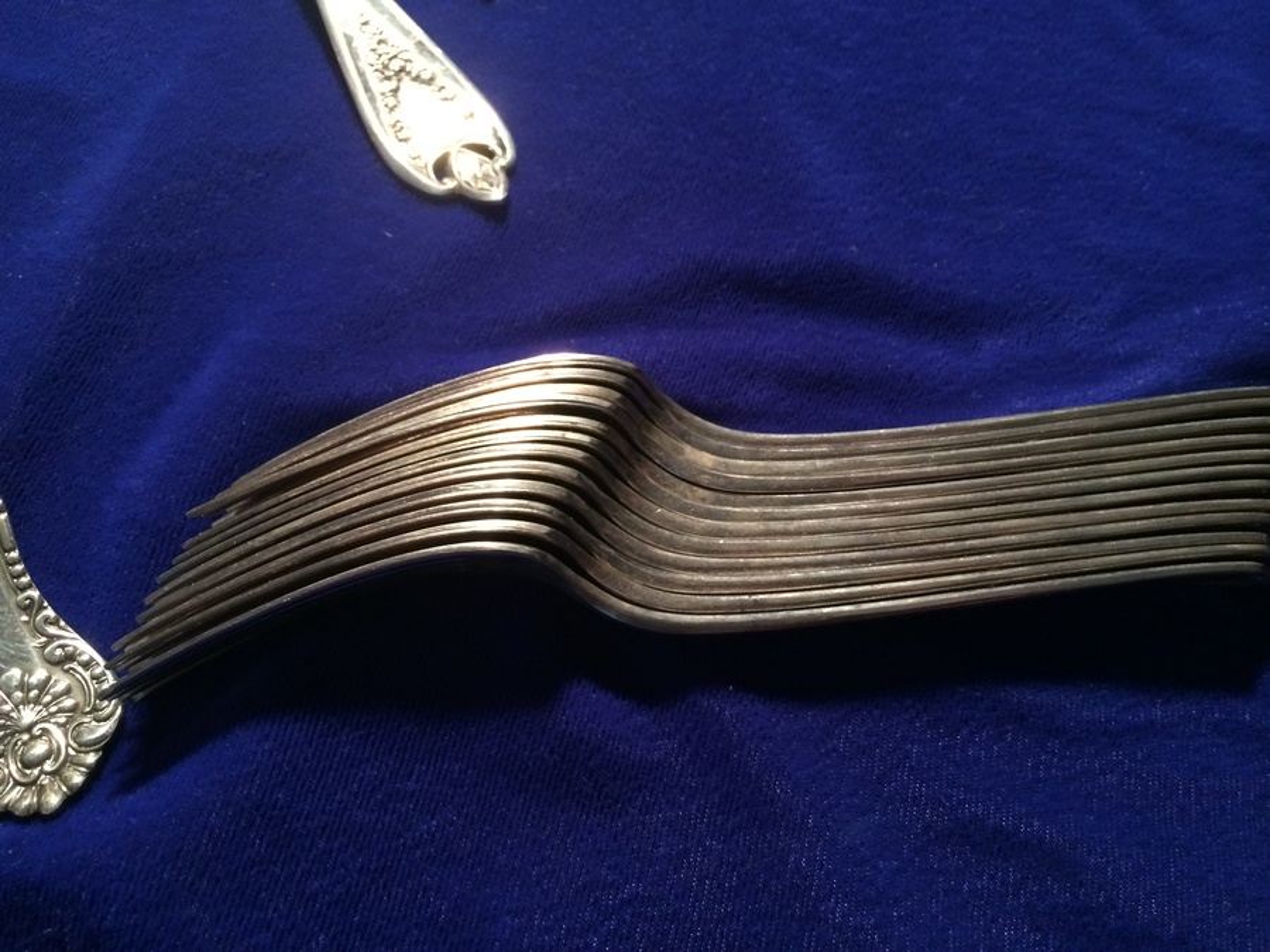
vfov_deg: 46.8
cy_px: 476
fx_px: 1101
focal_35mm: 30
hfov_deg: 60.0
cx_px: 635
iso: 320
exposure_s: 1/17
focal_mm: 4.12
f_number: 2.2
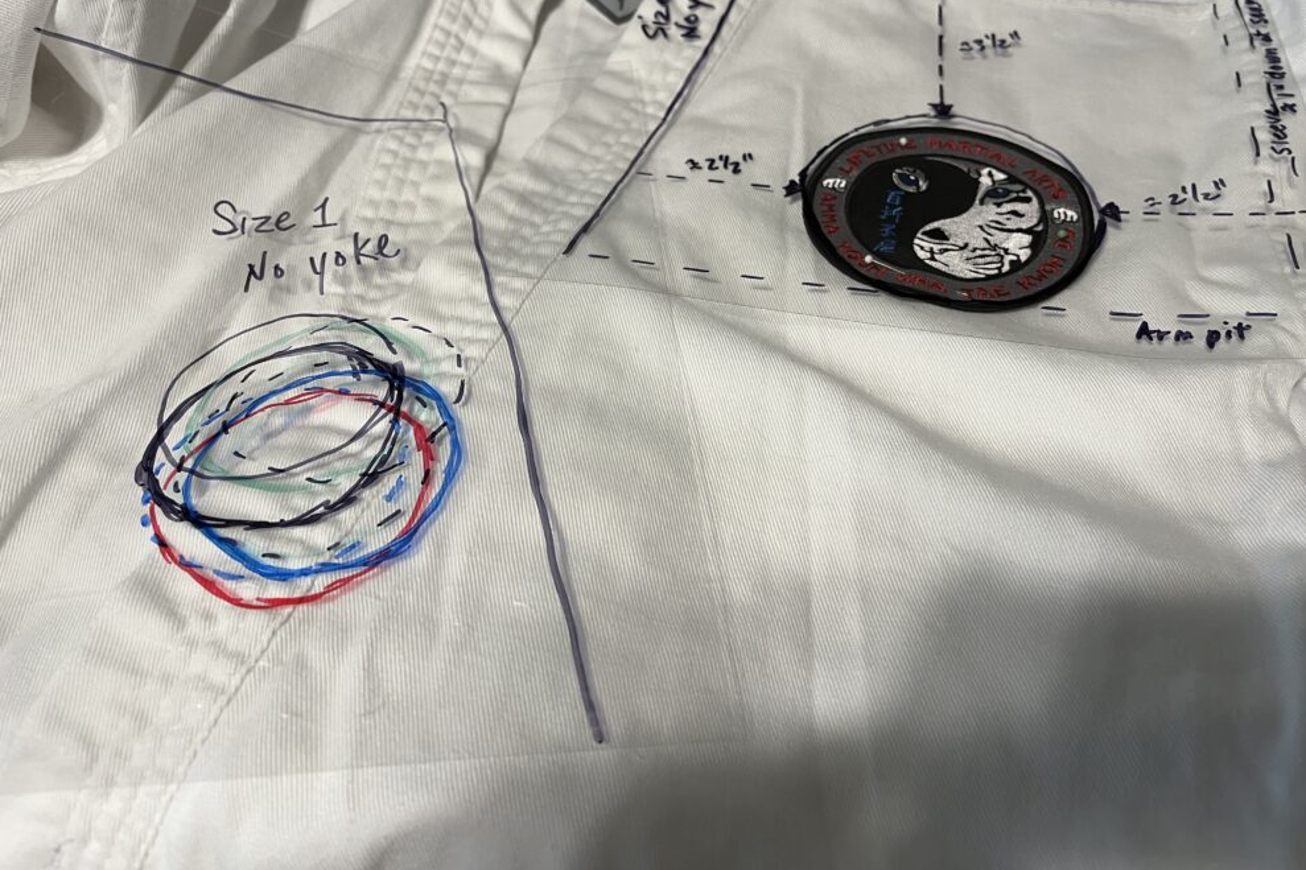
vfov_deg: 46.2
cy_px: 364
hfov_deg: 65.5
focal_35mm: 28
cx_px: 668
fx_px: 1016
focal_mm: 5.1
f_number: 1.6
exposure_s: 1/60
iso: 125
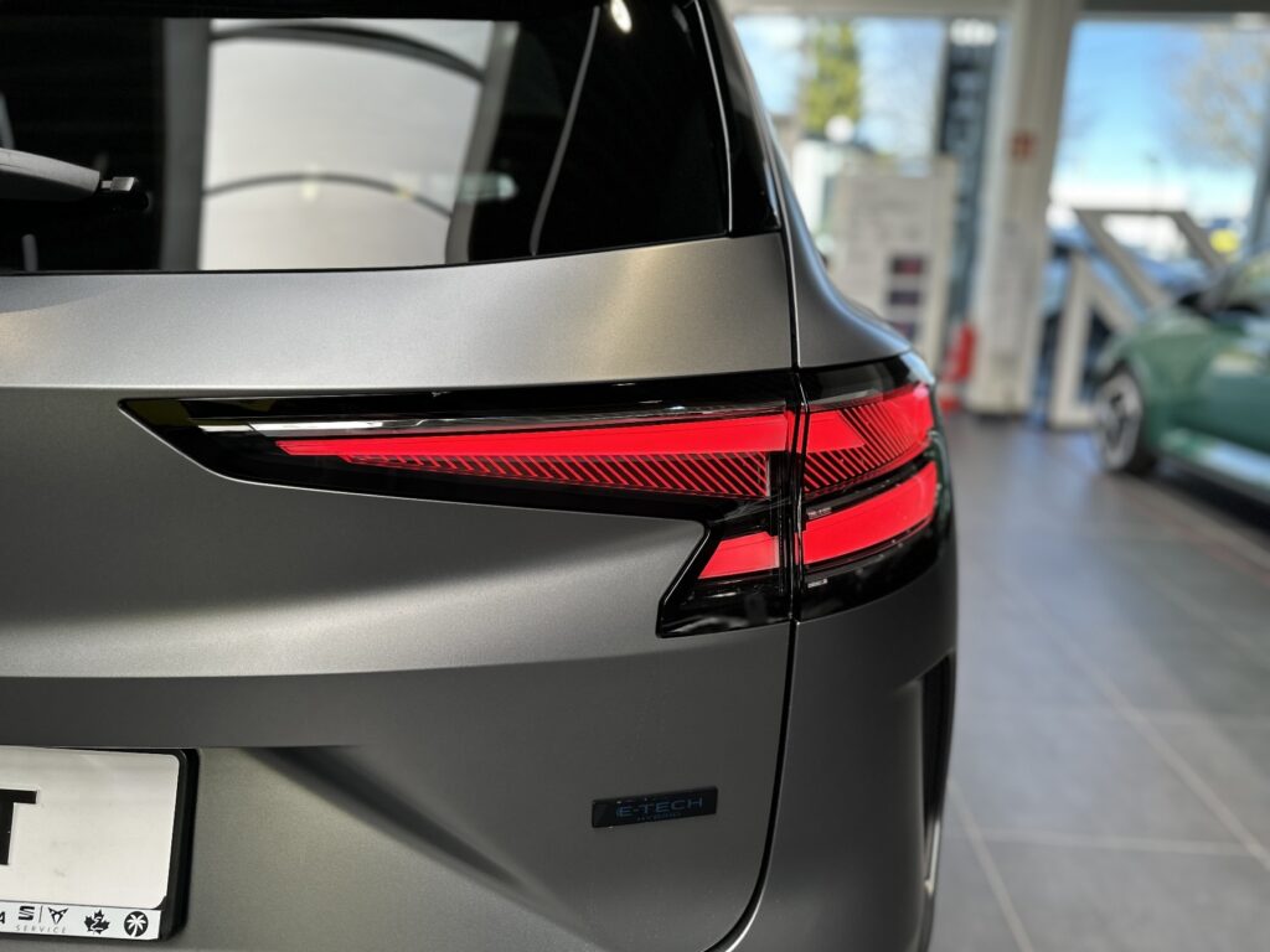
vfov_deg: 56.8
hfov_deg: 71.6
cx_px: 635
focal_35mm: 24
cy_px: 476
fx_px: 881
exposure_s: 1/460
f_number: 1.78
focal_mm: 6.86
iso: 80
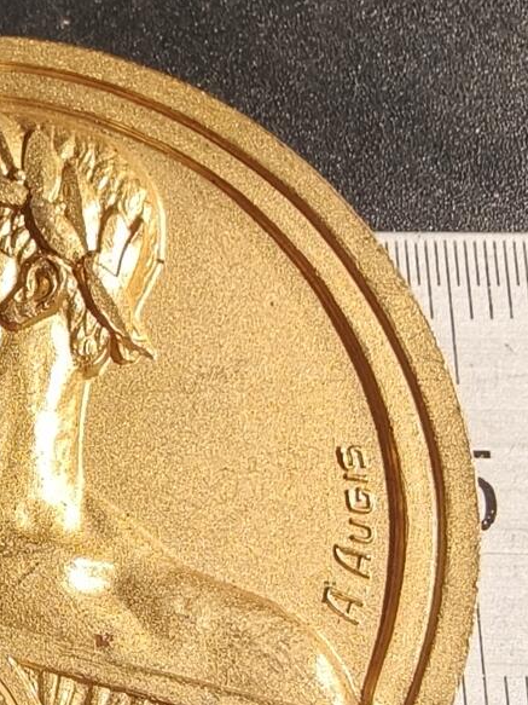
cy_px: 678
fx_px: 1444
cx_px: 117
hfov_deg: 20.5
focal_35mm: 71
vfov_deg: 26.2
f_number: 2
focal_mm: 2.32
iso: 125
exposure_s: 1/100
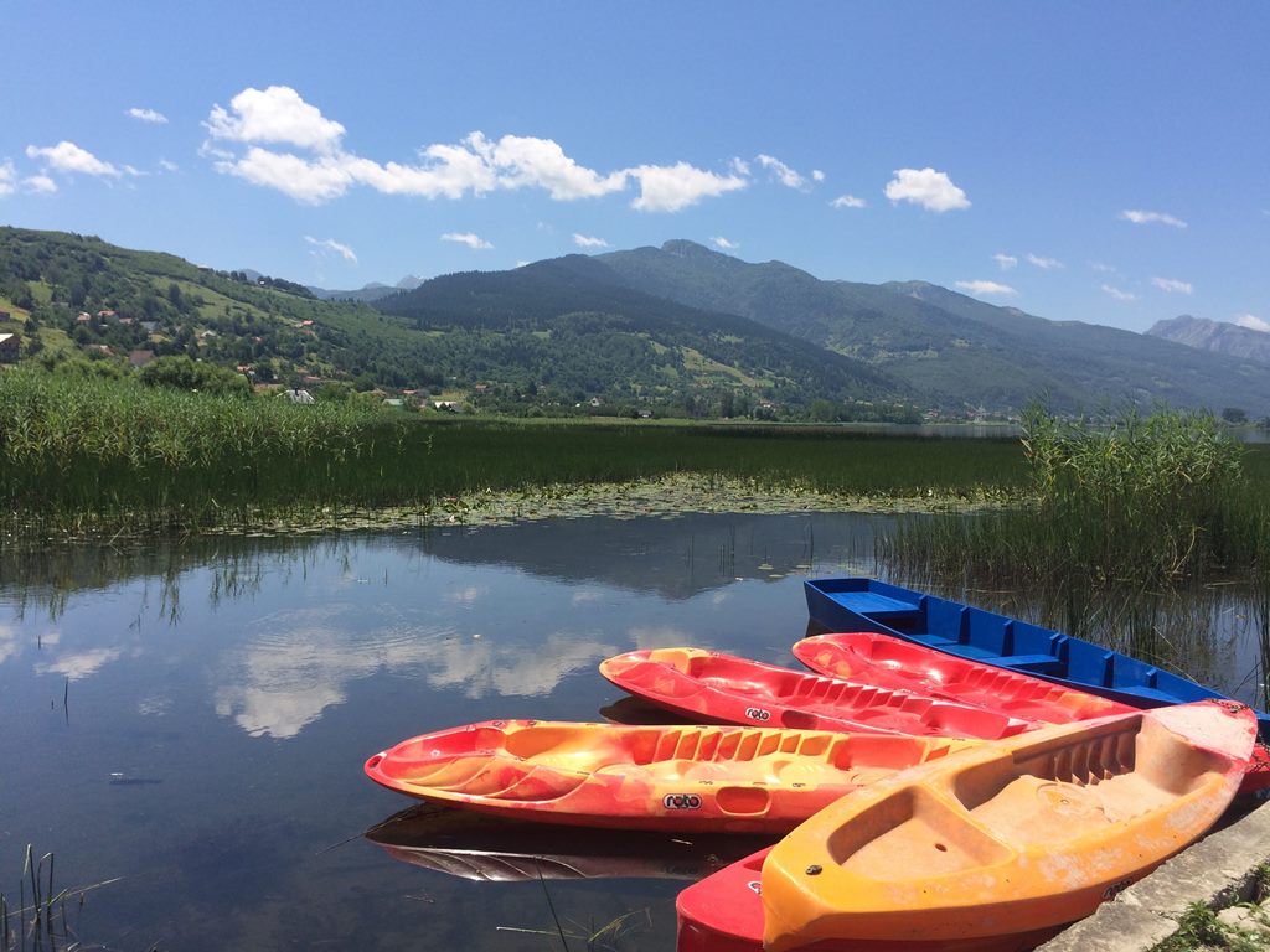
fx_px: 1064
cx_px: 635
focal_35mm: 29
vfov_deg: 48.2
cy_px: 476
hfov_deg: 61.7
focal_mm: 4.15
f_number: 2.2
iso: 32
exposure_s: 1/2283
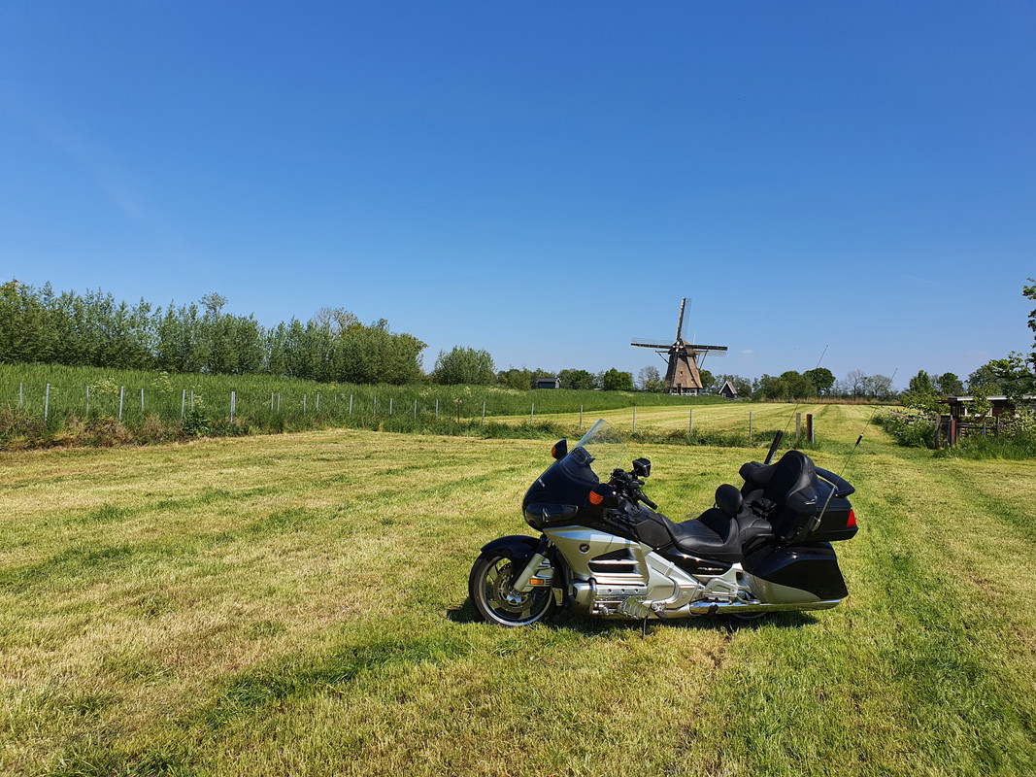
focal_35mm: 26
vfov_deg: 53.1
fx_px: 778
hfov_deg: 67.3
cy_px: 388
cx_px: 518
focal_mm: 4.3
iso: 50
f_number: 2.4
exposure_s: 1/2376
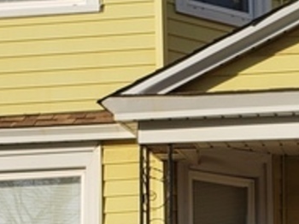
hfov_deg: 18.1
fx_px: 924
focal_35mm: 107
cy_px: -34
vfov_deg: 13.5
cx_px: 277
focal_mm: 4.3
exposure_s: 1/1488
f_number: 2.4
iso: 50
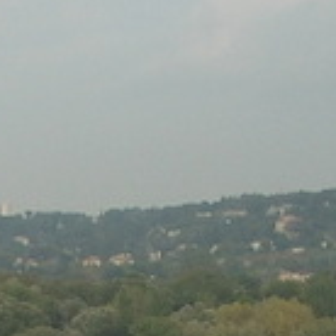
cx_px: -71
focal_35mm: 156
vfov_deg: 10.7
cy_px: 523
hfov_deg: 11.0
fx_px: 1713
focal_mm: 5.3
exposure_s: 1/200
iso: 80
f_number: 6.2
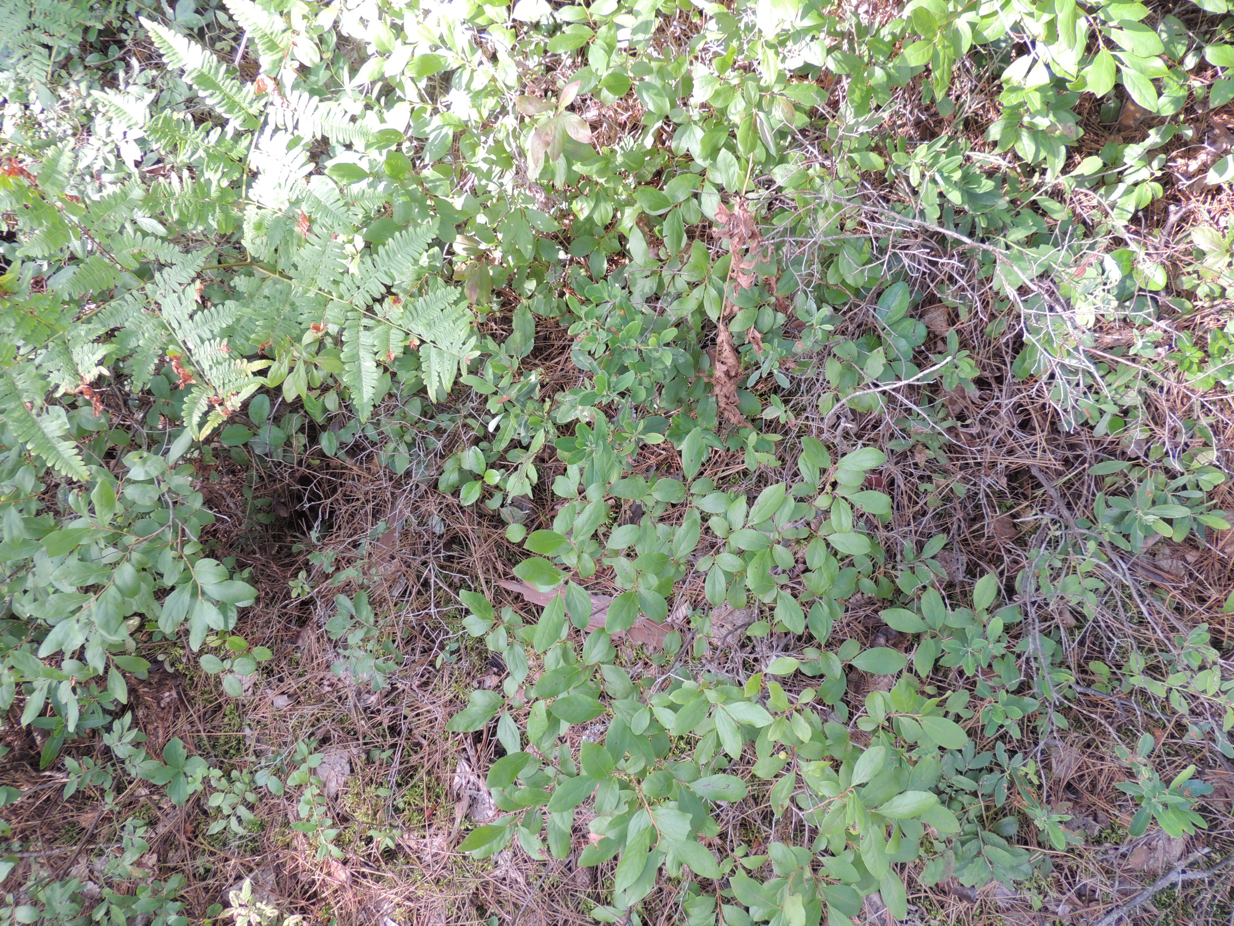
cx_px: 617
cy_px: 463
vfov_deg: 56.8
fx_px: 856
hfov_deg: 71.6
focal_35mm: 24
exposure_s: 1/30
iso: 110
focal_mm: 4.3
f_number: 3
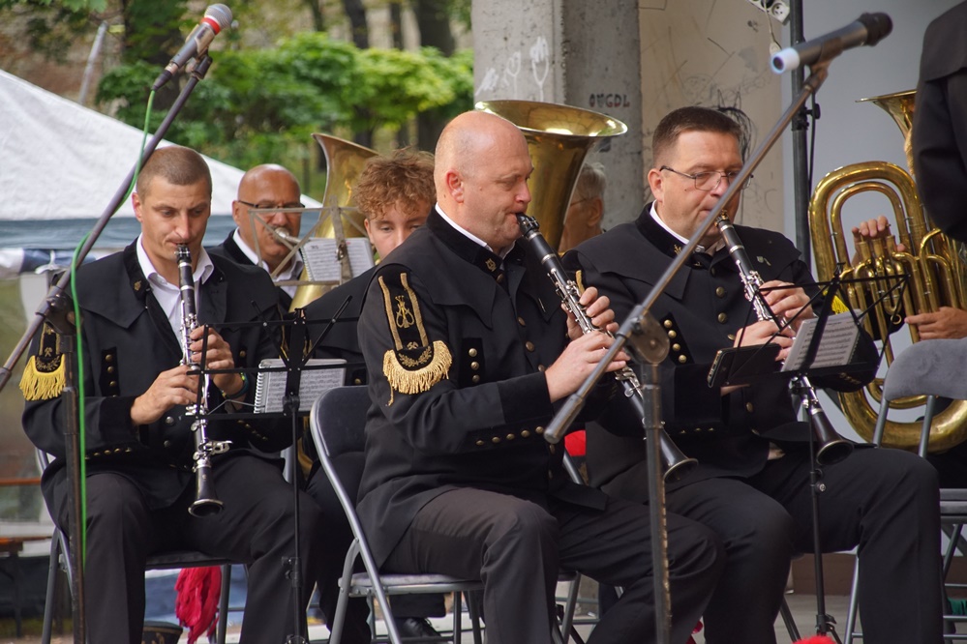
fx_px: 5640
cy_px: 322
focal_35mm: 210
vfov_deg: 6.5
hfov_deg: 9.8
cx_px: 484
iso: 800
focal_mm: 140
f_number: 5.6
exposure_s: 1/250
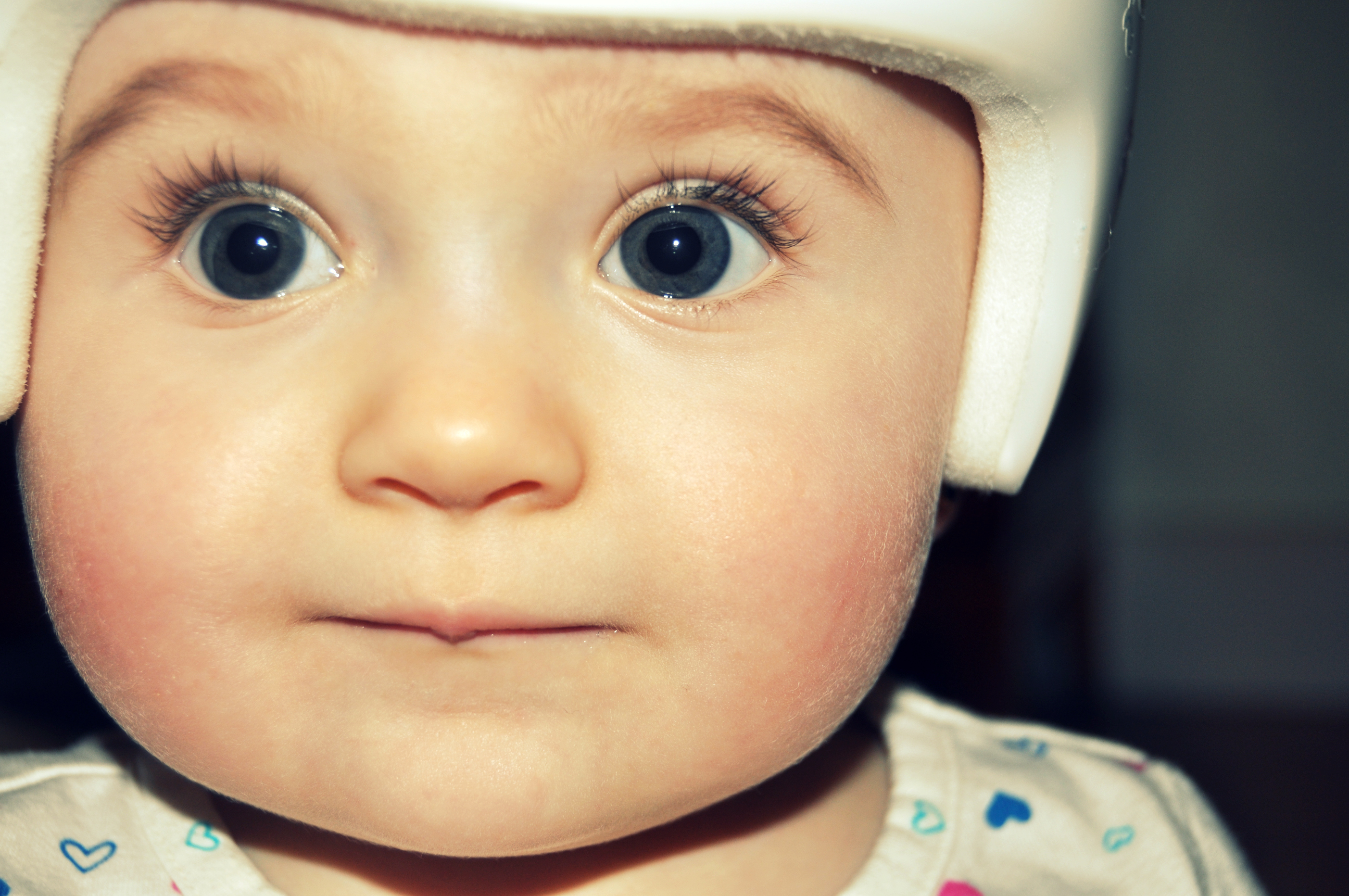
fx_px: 2246
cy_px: 448
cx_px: 674
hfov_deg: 33.4
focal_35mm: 60
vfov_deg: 22.6
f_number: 5
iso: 200
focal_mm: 40
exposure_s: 1/60
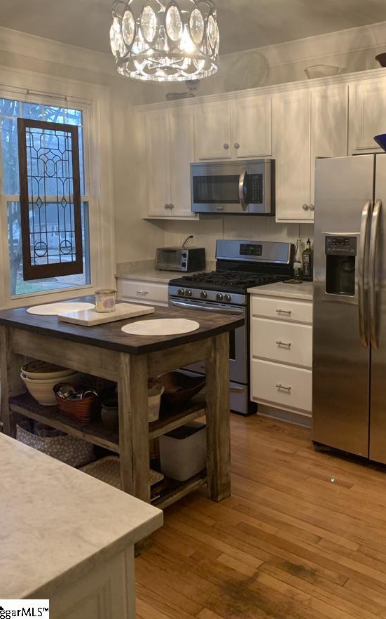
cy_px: 261
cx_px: 254
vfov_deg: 59.4
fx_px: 539
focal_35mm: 32
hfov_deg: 39.0
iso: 250
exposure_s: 1/60
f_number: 1.8
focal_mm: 4.25
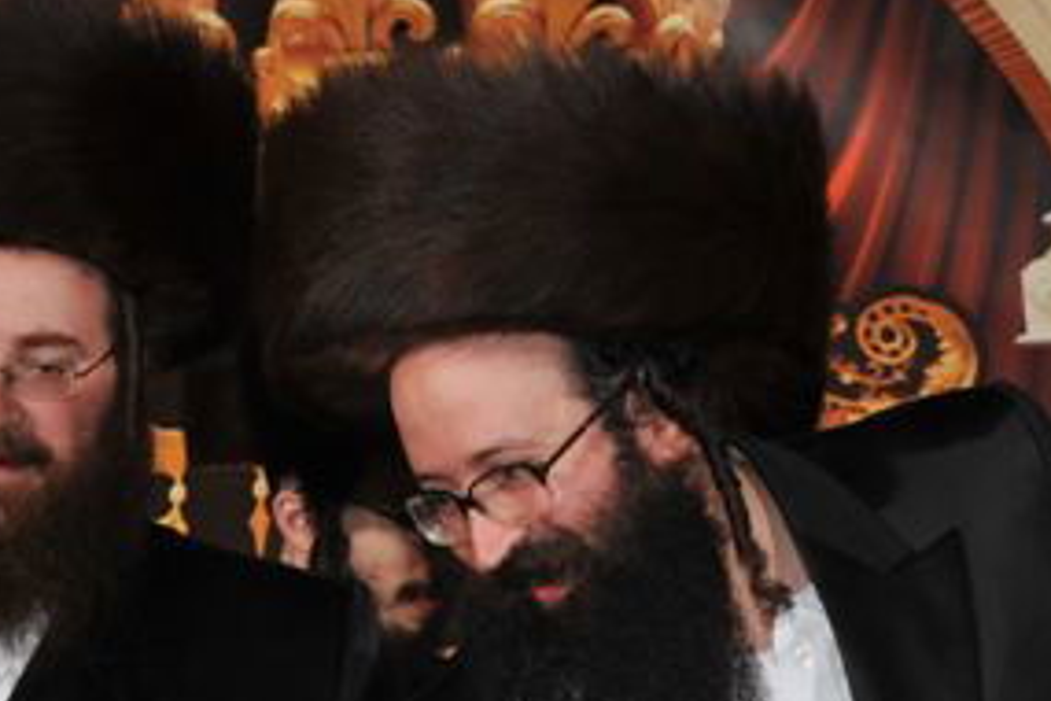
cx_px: 354
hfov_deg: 13.1
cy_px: 823
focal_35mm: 157
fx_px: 4583
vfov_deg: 8.7
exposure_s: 1/125
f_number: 8
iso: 400
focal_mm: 56
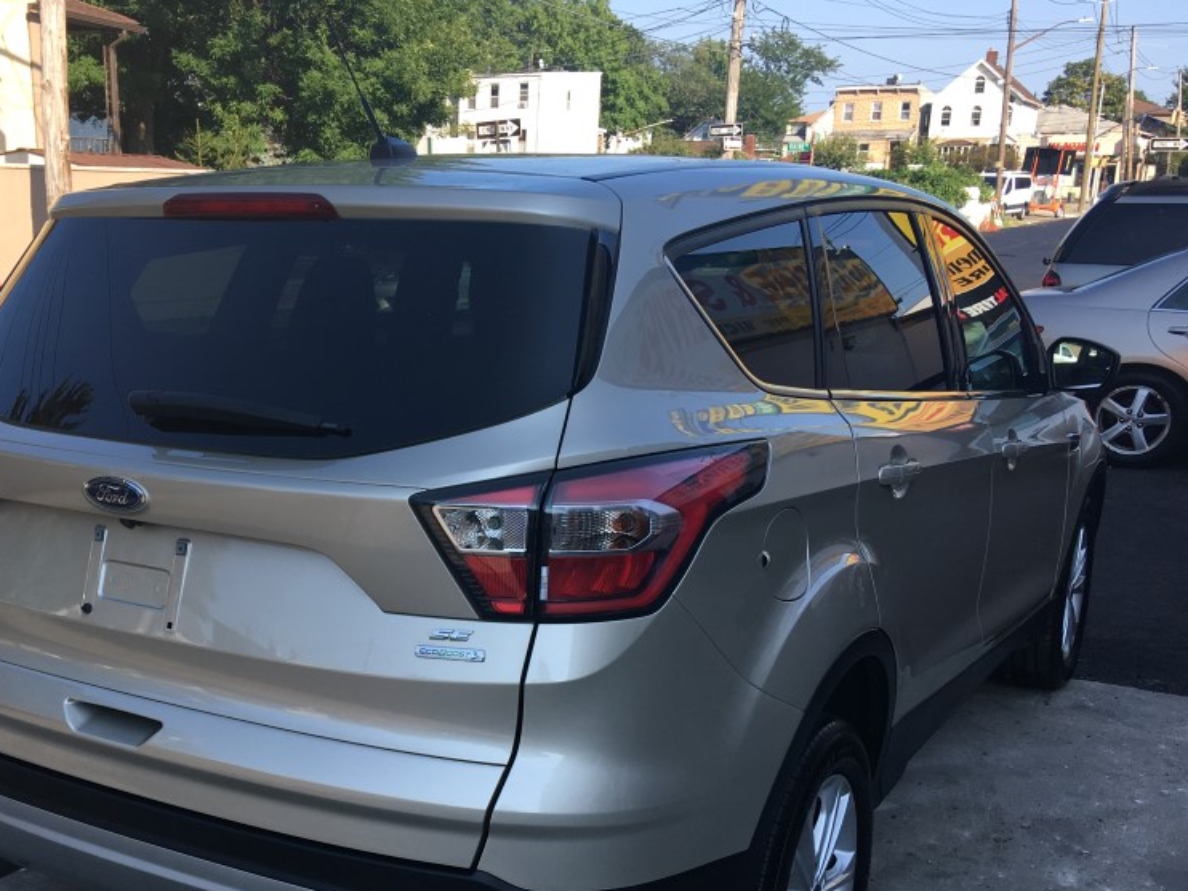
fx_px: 1373
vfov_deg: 35.6
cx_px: 427
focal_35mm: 40
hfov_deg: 46.3
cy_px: 601
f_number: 2.2
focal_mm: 4.15
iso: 25
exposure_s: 1/538
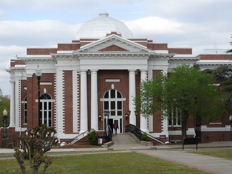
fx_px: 469
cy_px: 87
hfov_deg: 27.8
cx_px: 116
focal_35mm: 70
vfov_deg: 21.0
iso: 100
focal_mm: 12.5
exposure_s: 1/500
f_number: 4.5
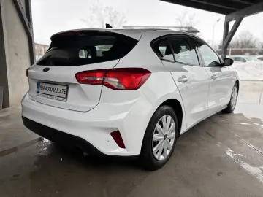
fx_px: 198
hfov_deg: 67.3
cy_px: 98
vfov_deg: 53.1
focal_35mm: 26
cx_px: 132
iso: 50
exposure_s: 1/615
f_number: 1.6
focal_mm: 5.96
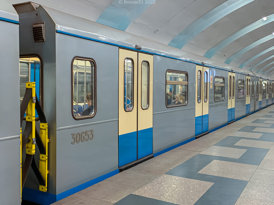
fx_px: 206
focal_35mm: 26
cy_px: 102
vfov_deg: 53.0
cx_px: 137
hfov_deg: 67.3
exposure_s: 1/50
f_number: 1.8
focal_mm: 4.25
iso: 100
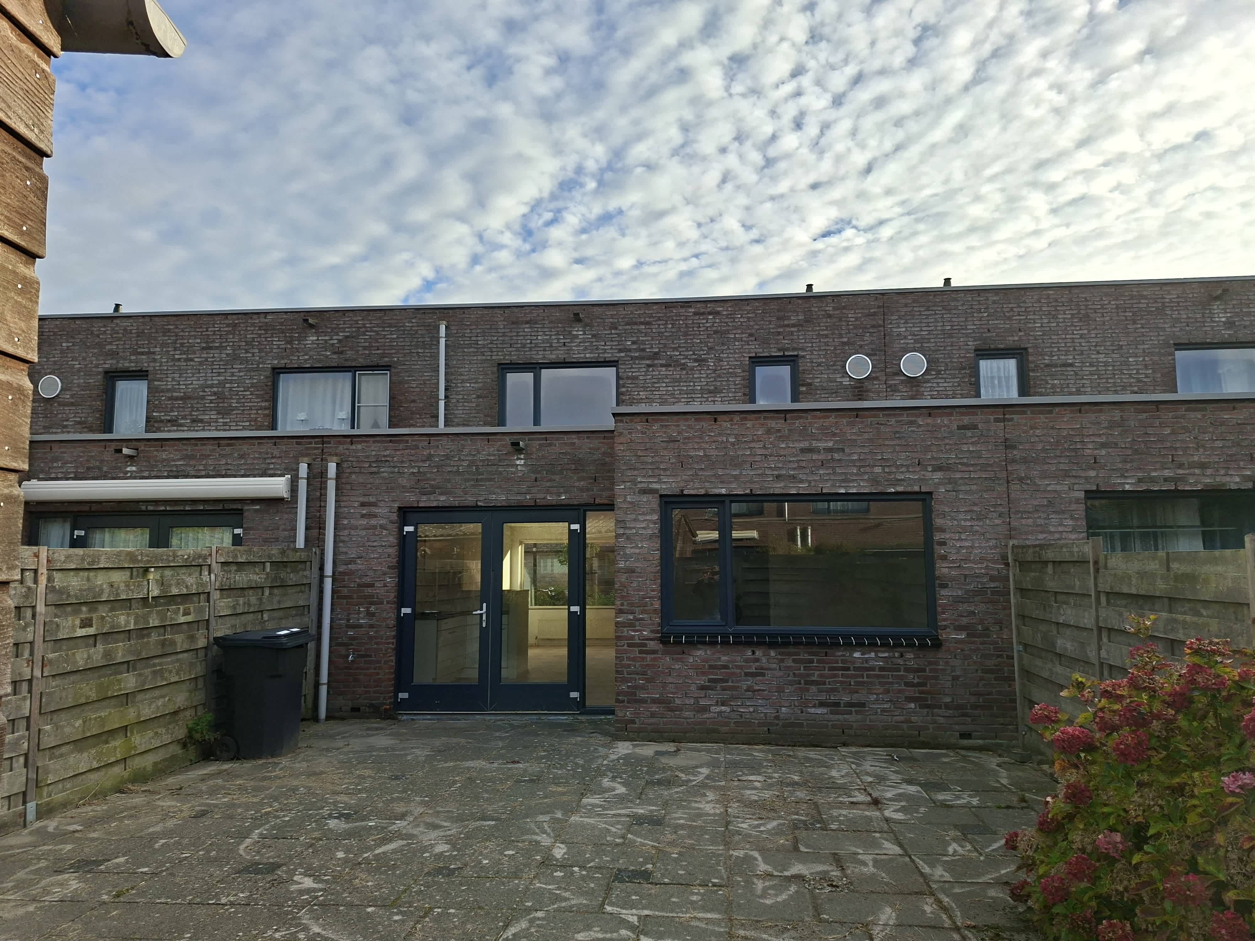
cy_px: 470
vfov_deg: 58.9
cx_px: 628
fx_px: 834
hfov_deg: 73.9
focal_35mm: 23
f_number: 1.8
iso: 50
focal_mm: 5.5
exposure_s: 1/1742
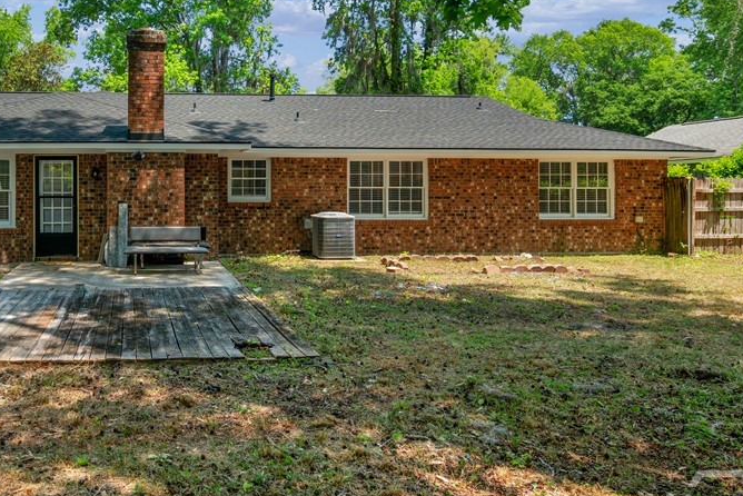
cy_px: 191
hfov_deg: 63.7
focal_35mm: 27
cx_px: 185
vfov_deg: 47.9
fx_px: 554
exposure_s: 1/500
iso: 250
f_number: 7.1
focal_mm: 11
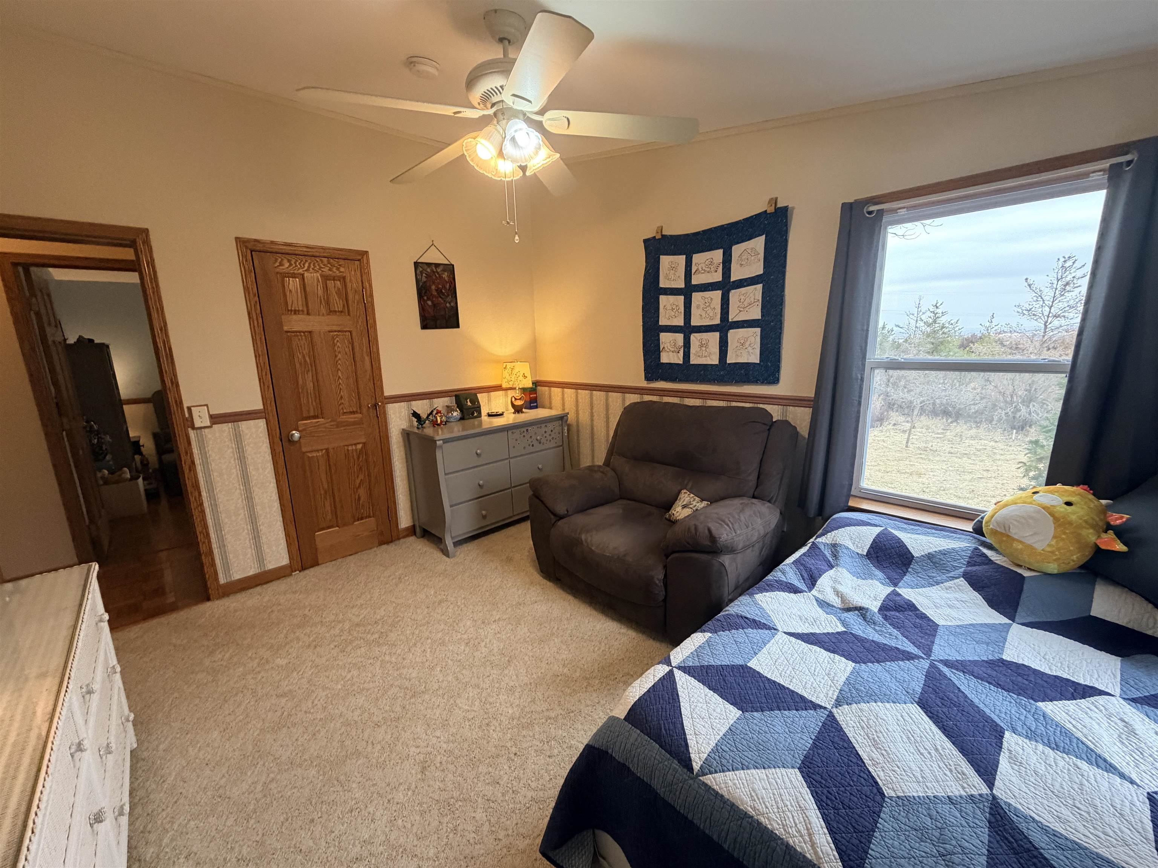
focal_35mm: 14
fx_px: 468
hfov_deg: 102.1
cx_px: 579
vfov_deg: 85.7
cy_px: 434
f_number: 2.2
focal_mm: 2.22
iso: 320
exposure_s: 1/121
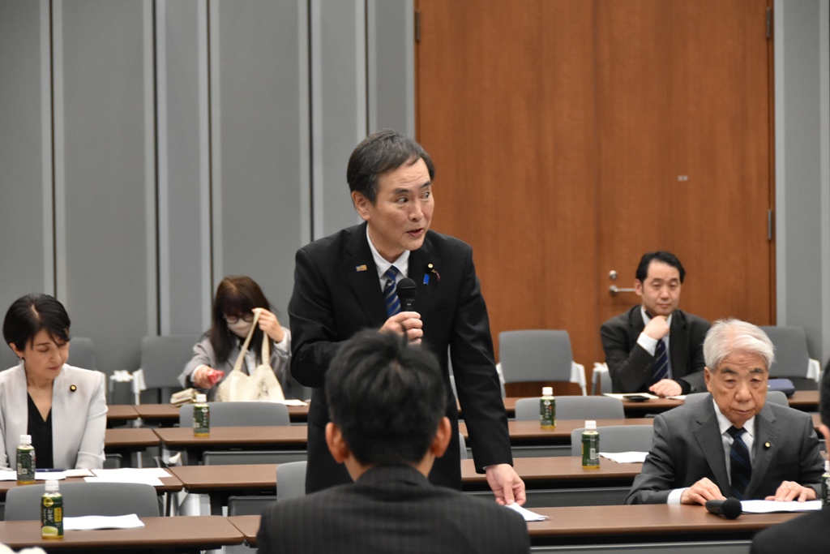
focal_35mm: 142
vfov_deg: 9.6
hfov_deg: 14.4
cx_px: 415
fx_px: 3286
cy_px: 277
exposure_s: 1/125
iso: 2500
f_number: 5.6
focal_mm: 95
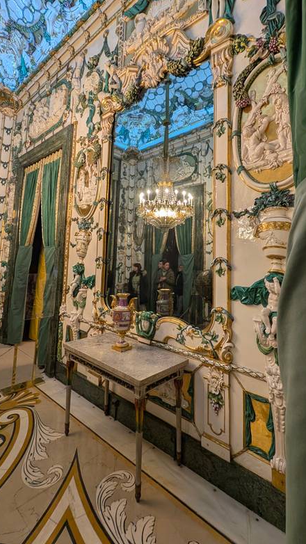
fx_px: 231
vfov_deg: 98.6
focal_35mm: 16
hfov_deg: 67.0
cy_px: 231
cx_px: 163
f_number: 1.95
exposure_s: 1/100
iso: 199
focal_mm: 2.23
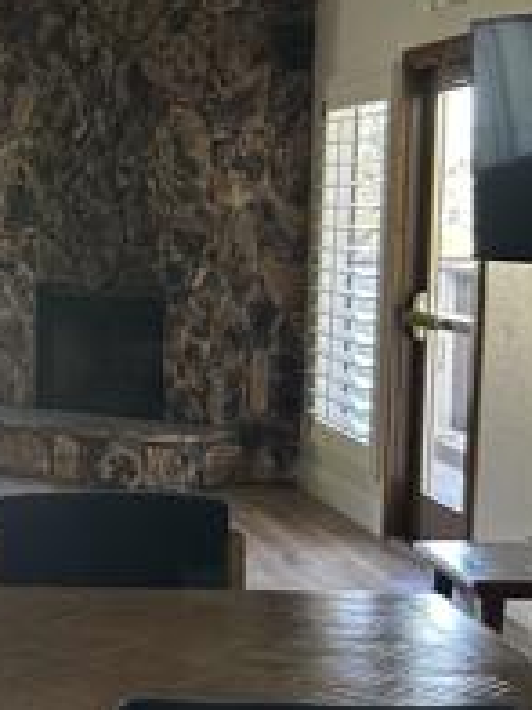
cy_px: 388
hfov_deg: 15.7
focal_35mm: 85
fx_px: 1742
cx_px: -315
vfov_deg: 23.0
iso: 125
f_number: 1.5
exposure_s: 1/121
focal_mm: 5.7
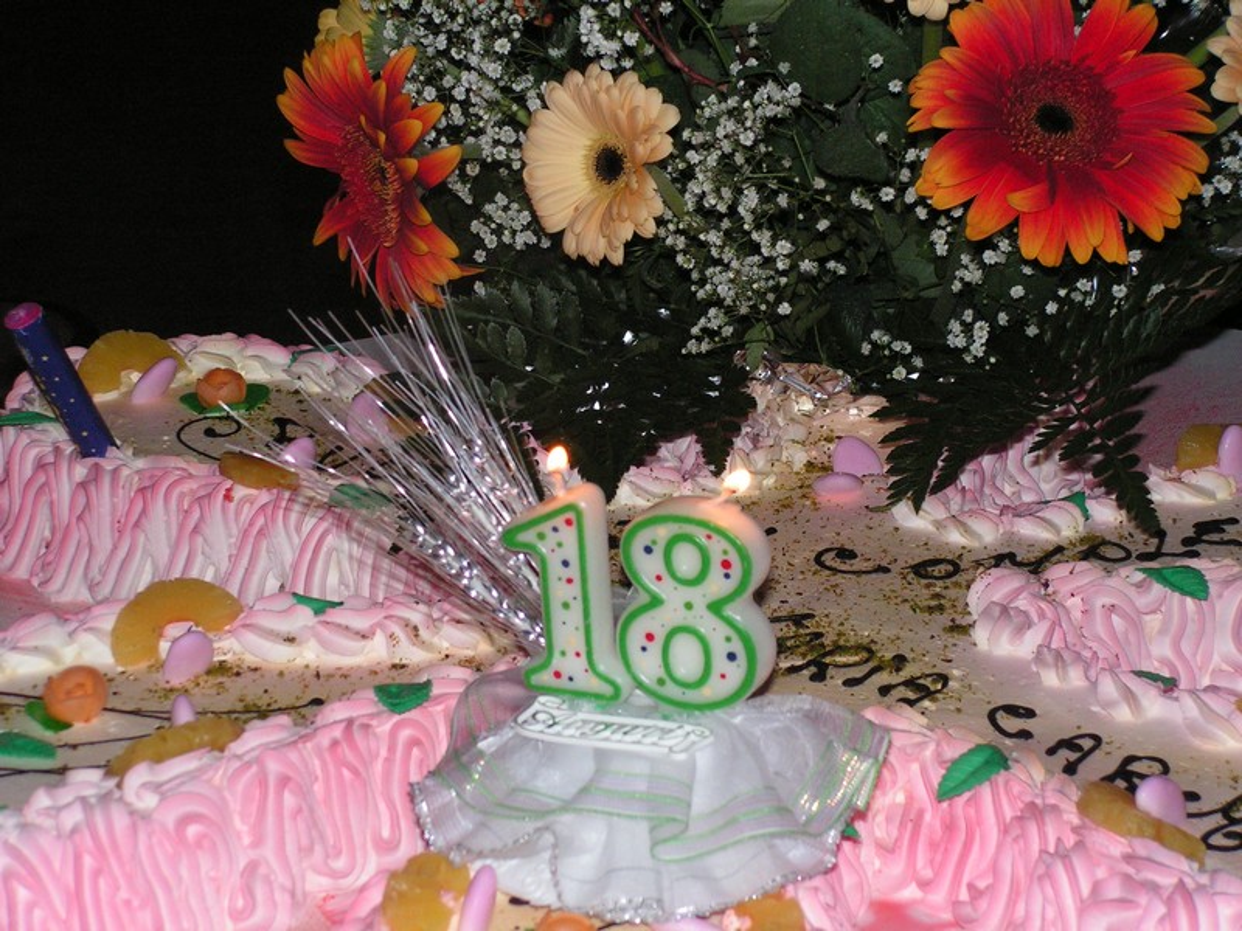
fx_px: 3122
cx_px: 621
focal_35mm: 87
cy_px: 466
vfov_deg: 17.0
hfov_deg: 22.5
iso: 200
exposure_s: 1/100
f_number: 3.3
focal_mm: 14.5
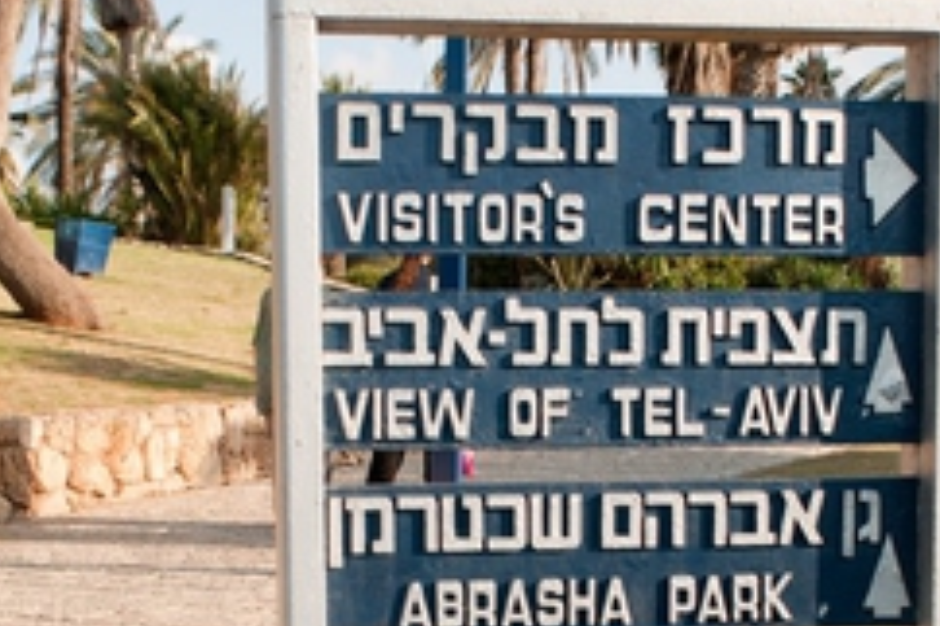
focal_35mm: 67
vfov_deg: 19.8
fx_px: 1748
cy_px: 587
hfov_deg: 30.1
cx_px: 472
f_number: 7.1
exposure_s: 1/320
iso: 125
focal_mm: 24
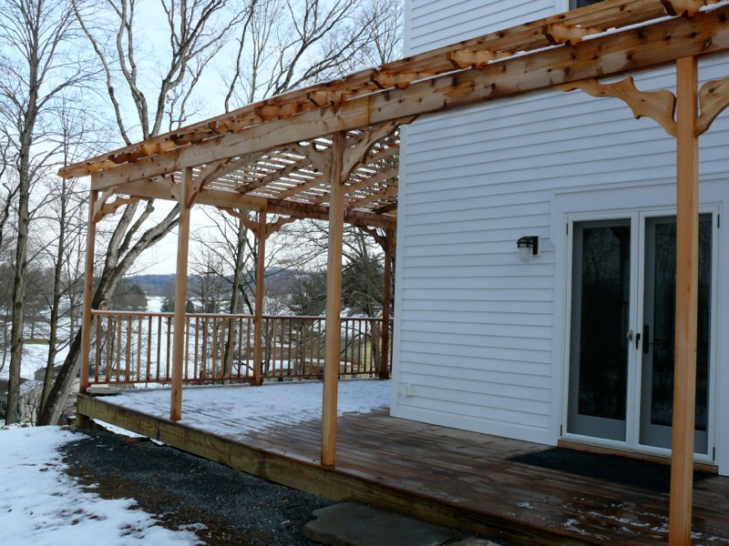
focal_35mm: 35
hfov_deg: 52.6
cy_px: 273
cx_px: 364
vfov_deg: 40.7
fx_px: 737
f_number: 5.6
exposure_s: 1/250
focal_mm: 7.4
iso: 100
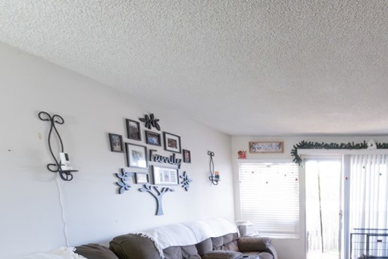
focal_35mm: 24
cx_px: 350
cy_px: 232
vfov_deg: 47.8
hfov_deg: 61.9
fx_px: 259
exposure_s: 1/13
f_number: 16
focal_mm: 8
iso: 6400
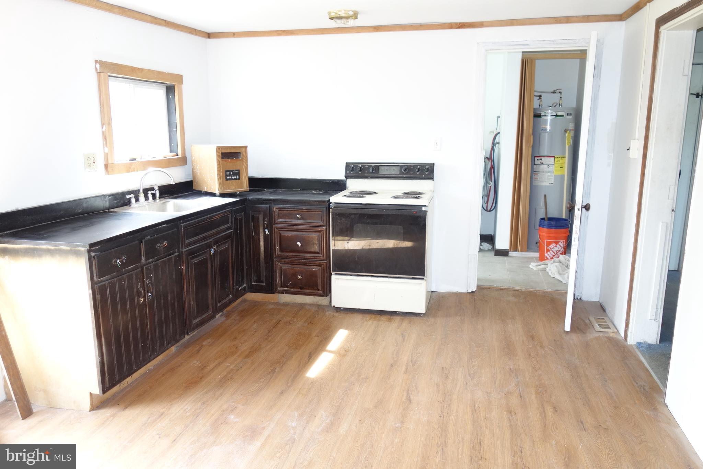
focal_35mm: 28
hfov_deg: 65.5
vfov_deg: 46.4
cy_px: 234
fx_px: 547
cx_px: 352
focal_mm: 10.4
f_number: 2.8
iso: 400
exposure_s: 1/40
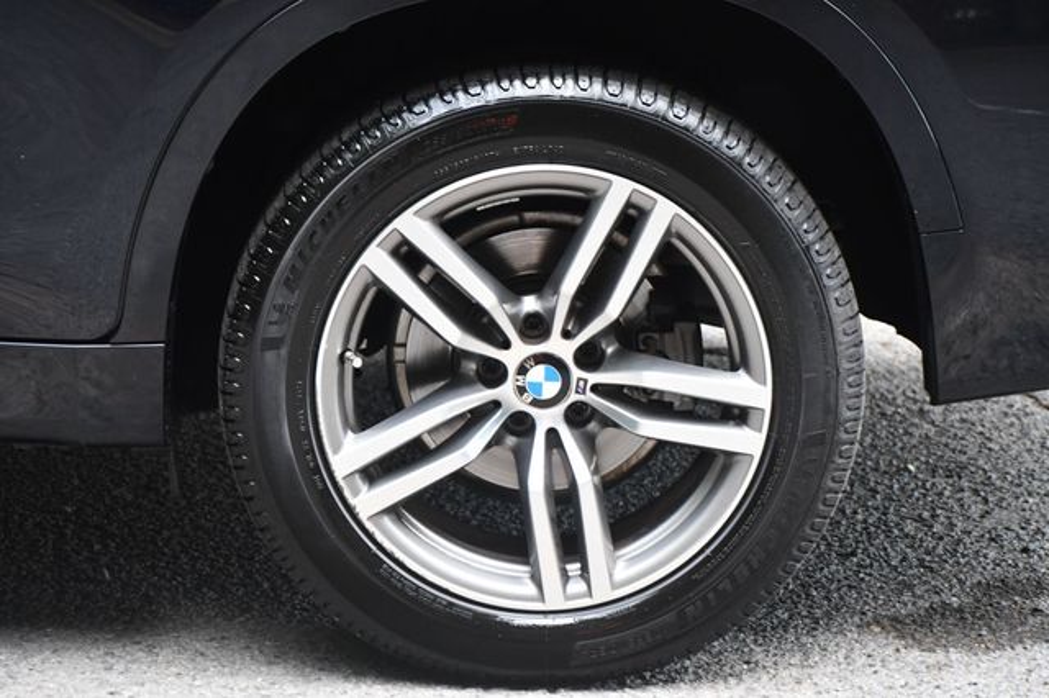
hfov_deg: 15.9
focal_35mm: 129
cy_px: 349
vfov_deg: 10.6
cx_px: 524
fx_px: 3757
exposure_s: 1/125
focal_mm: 86
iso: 1800
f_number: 4.8
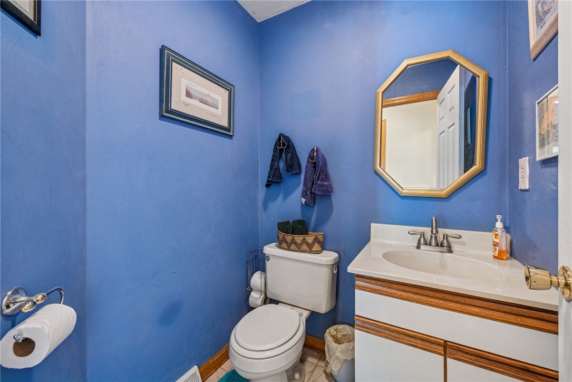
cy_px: 191
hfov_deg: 104.2
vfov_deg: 81.2
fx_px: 222
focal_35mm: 14
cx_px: 286
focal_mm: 14
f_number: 11
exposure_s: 2
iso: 50
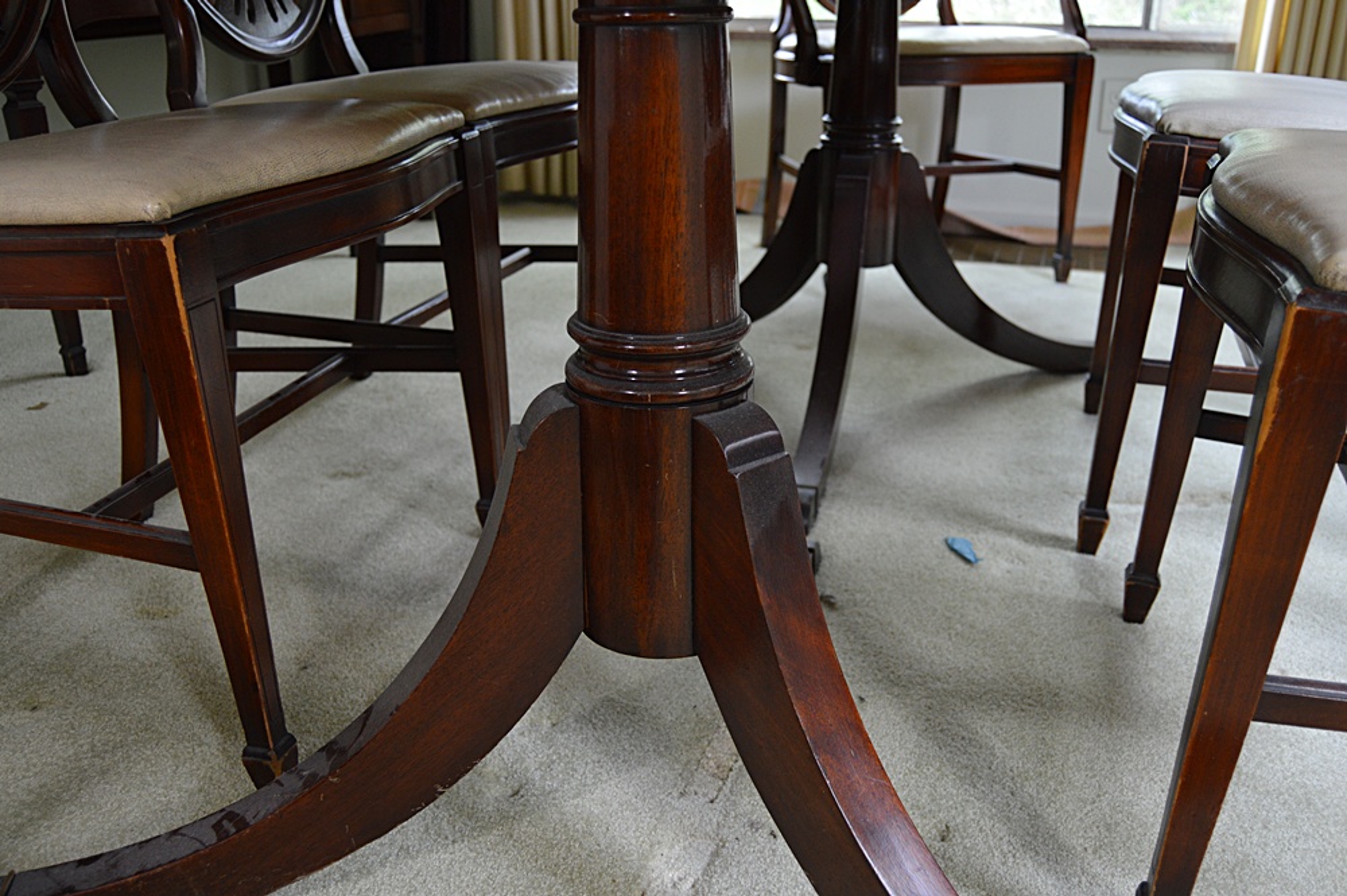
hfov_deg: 62.0
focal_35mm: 30
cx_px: 674
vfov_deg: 43.5
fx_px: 1122
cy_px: 448
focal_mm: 20
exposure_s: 1/60
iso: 560
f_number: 3.5
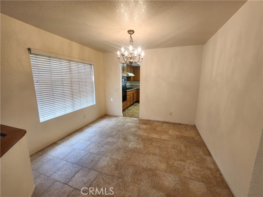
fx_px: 99
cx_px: 132
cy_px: 98
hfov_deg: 106.2
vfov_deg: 89.9
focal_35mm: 13
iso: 100
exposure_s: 1/60
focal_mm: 2.2
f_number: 2.2
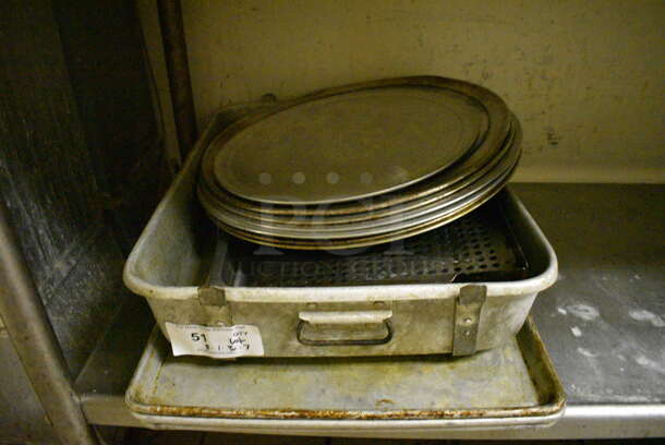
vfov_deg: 48.0
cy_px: 222
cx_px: 332
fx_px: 499
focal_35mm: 27
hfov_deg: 67.3
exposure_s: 1/30
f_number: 3.5
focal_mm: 18
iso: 12800
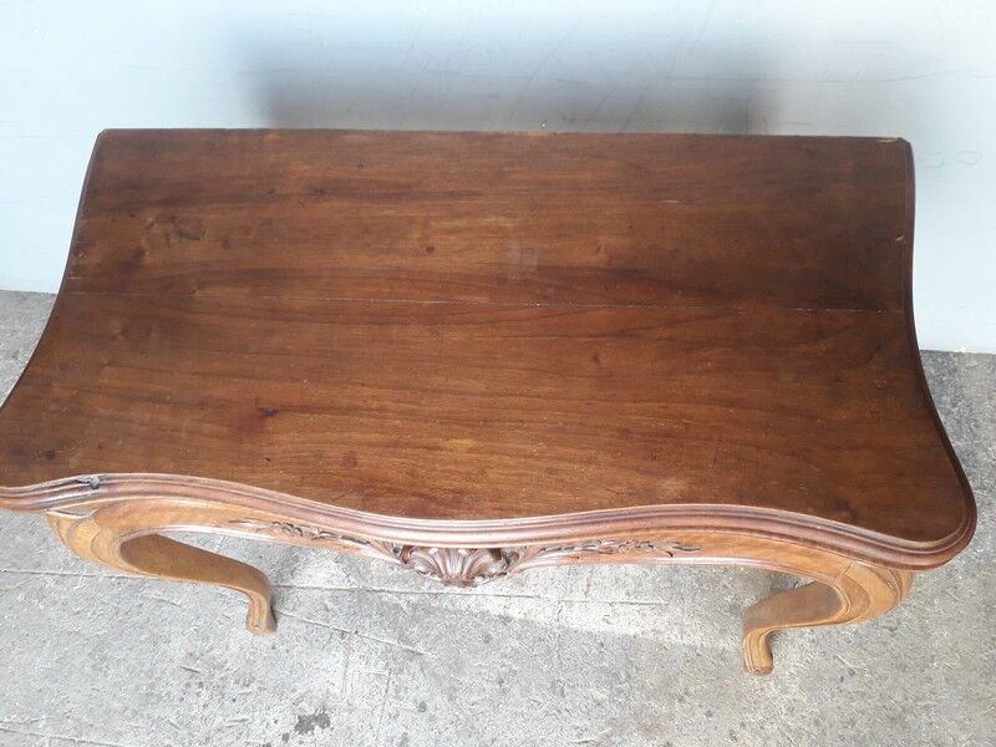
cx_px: 498
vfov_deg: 51.4
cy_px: 374
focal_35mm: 27
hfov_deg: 65.3
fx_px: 777
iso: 125
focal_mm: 3.6
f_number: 1.9
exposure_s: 1/50
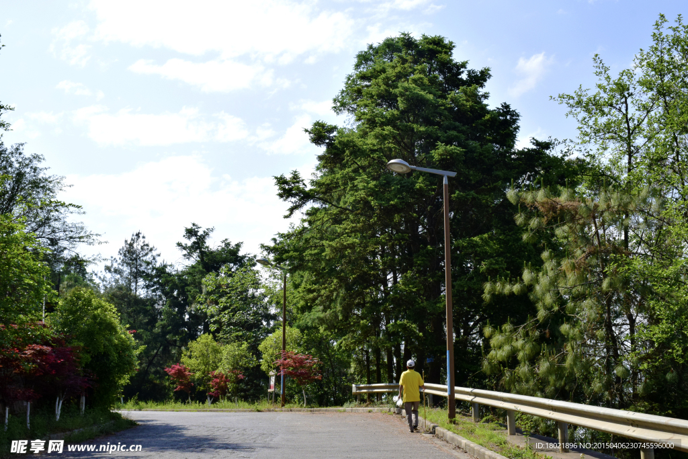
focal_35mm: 52
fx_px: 1003
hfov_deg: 37.8
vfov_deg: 25.8
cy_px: 230
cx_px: 344
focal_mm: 35
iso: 800
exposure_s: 1/800
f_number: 14
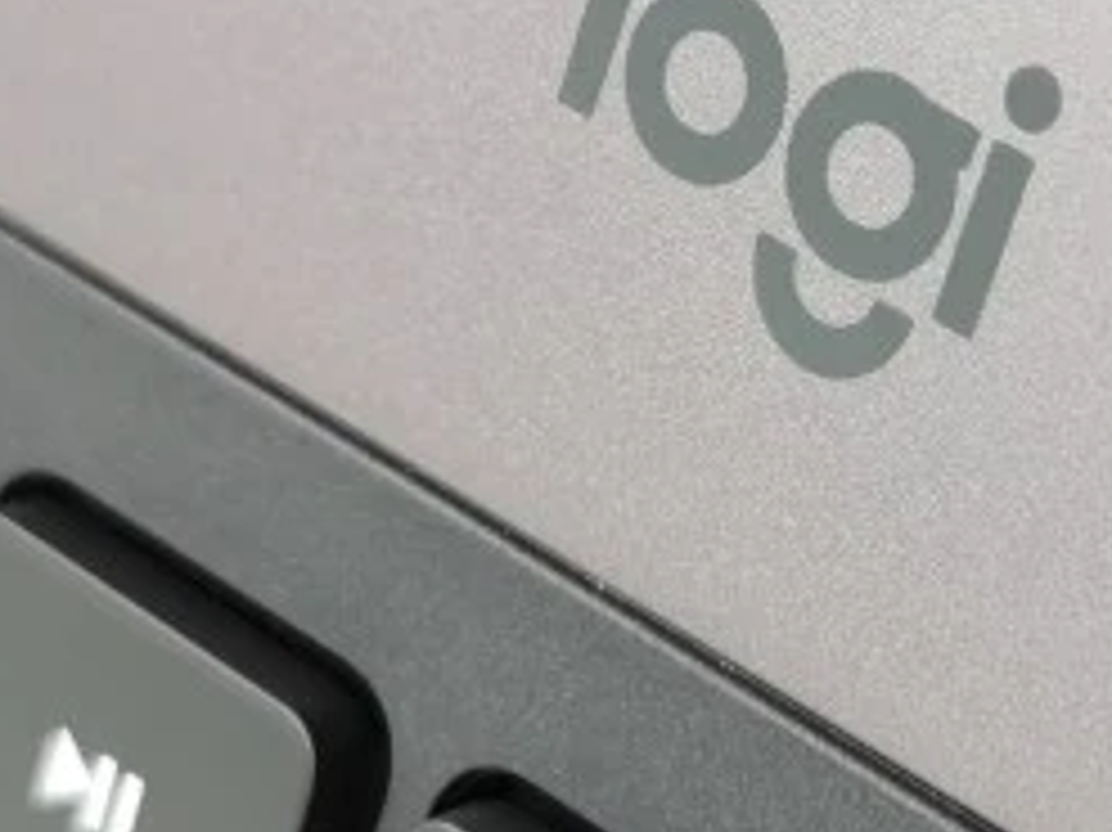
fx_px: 4270
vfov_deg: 11.1
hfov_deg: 14.8
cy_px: 211
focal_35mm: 133
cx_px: 837
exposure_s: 1/709
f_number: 1.6
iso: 50
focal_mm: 5.56
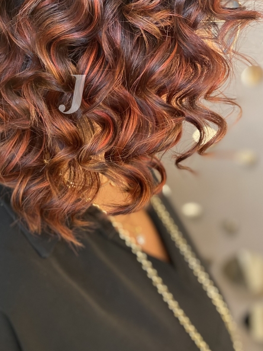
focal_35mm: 41
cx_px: 72
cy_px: 94
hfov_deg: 34.5
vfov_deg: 44.5
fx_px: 415
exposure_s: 1/50
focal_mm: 4.25
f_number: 1.8
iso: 400
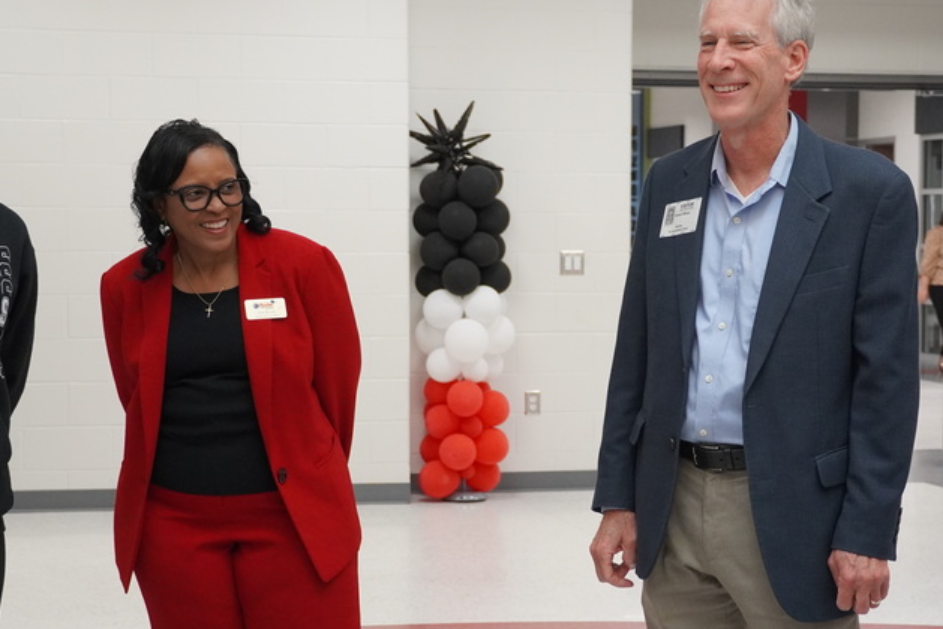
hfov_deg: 24.4
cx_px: 549
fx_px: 2175
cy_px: 363
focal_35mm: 83
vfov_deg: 16.5
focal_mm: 34
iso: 1600
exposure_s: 1/160
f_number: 4.5
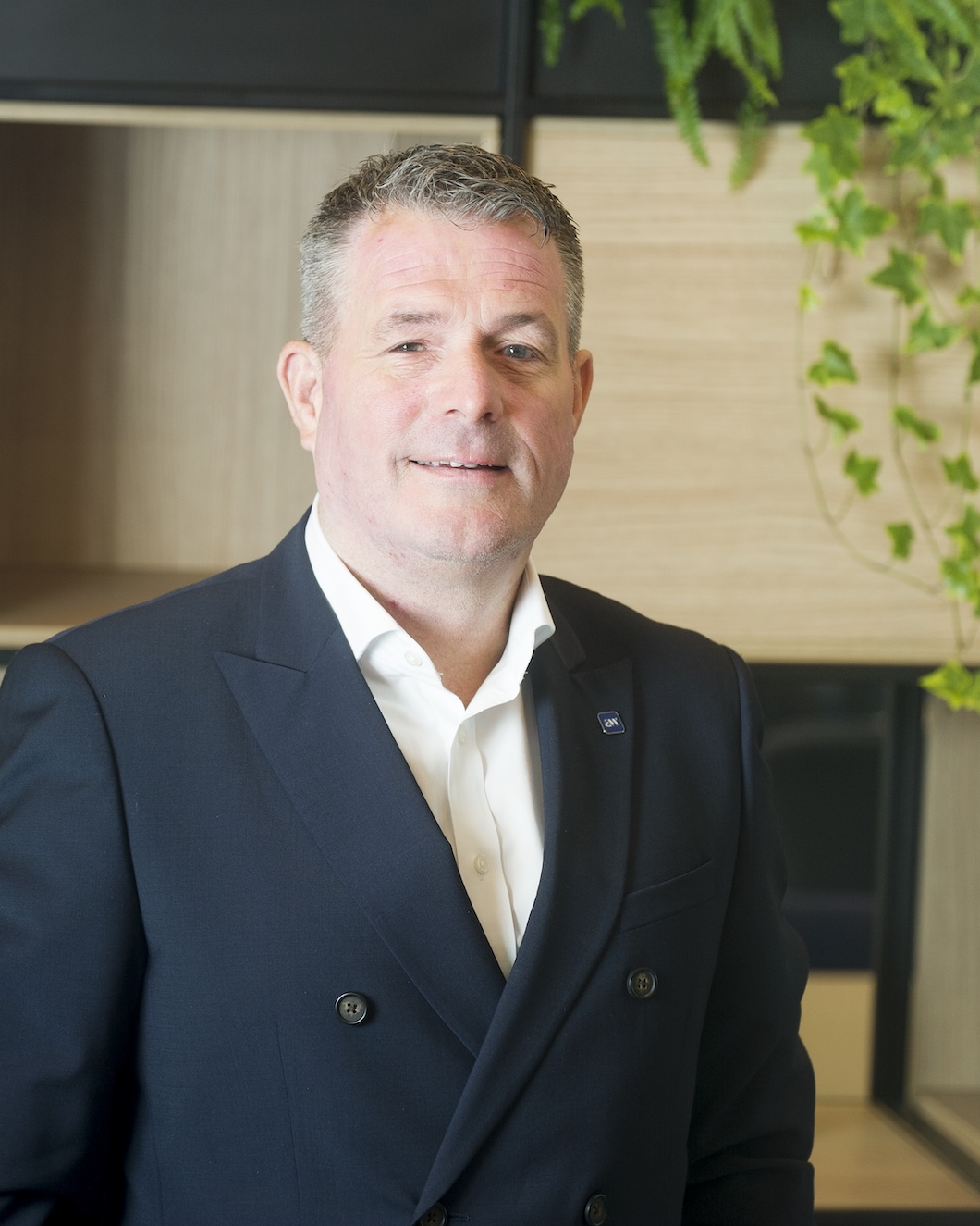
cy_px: 615
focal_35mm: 177
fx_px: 6417
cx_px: 310
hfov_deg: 8.7
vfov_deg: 10.9
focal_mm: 125
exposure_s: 1/50
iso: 500
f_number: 4
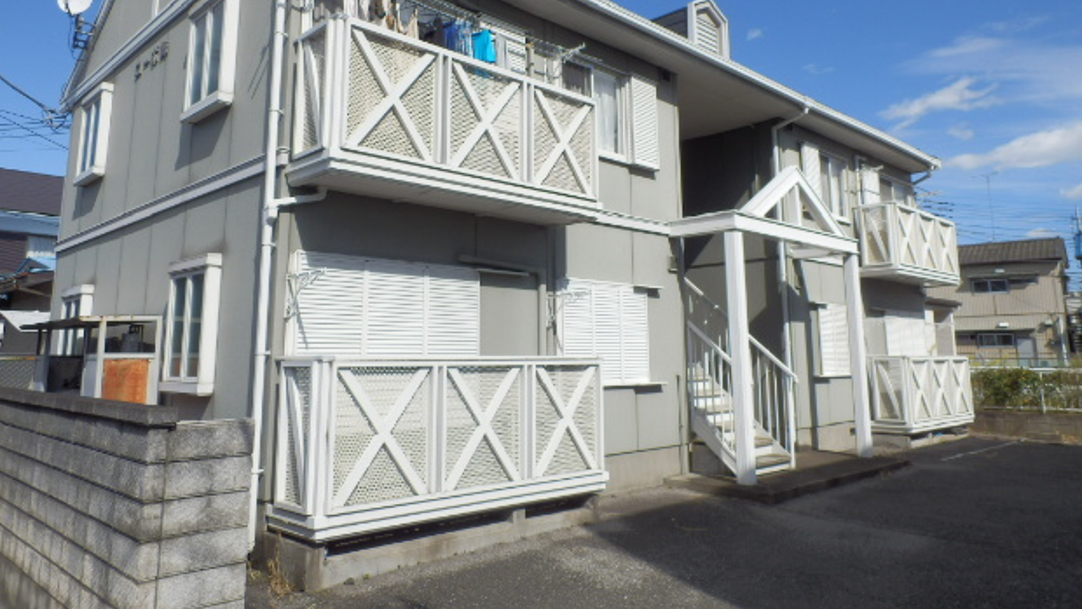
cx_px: 544
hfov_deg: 69.9
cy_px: 215
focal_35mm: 27
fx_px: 775
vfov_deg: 42.5
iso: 80
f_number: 7.9
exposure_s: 1/200
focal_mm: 4.2
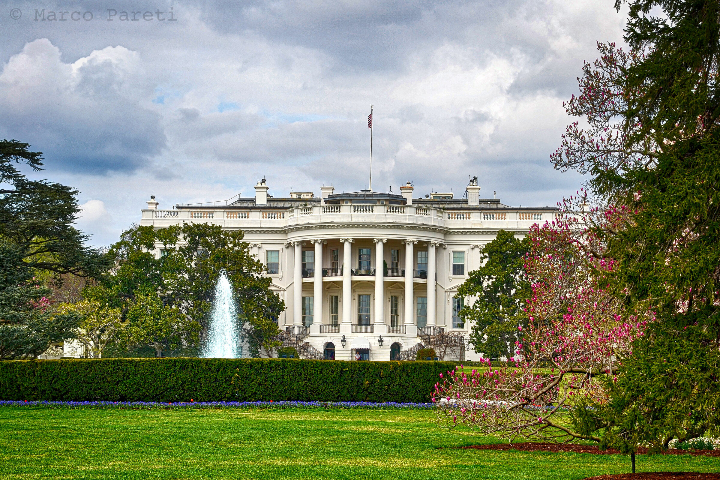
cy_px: 240
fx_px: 2100
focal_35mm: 105
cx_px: 360
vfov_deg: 13.0
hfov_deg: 19.5
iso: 100
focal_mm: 70
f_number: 8
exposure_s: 1/250
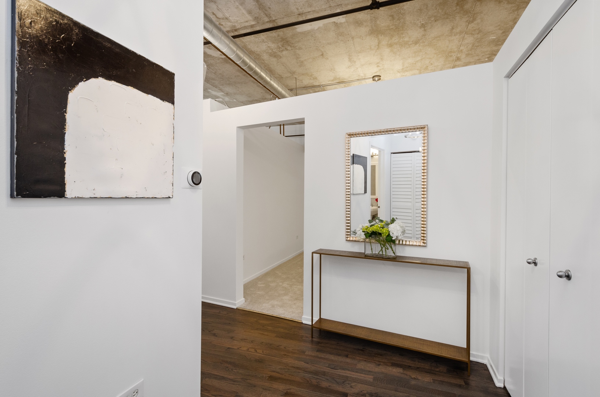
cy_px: 198
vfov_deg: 71.8
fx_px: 274
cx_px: 300
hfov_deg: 95.1
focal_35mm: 16
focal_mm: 11
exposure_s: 1/3
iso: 200
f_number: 8
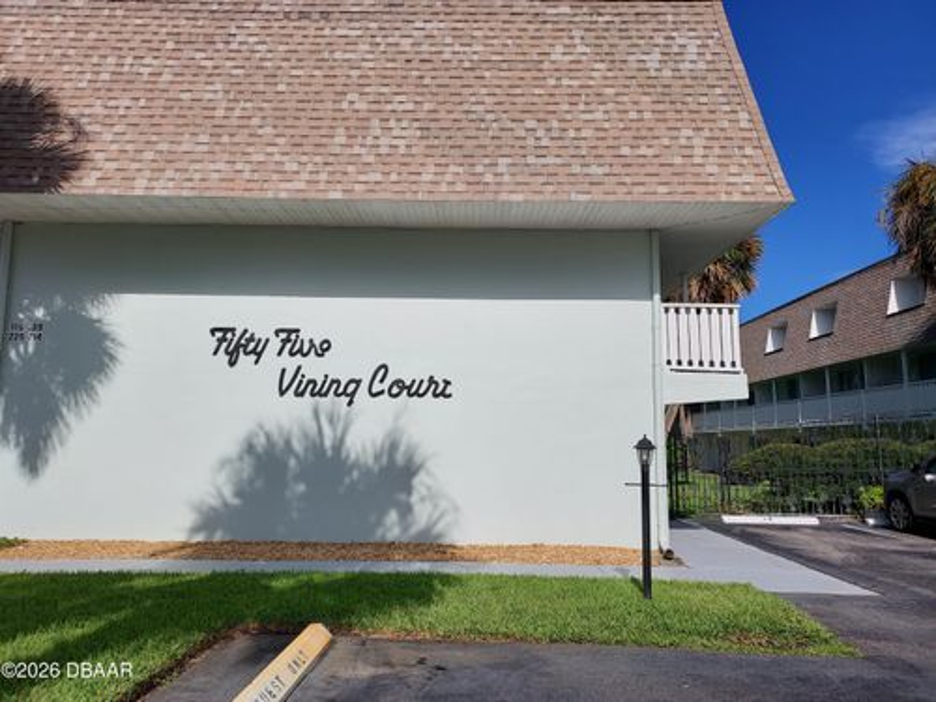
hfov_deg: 71.6
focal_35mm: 24
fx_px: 649
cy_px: 351
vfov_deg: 56.8
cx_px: 468
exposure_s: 1/3236
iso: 40
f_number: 1.8
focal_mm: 4.6
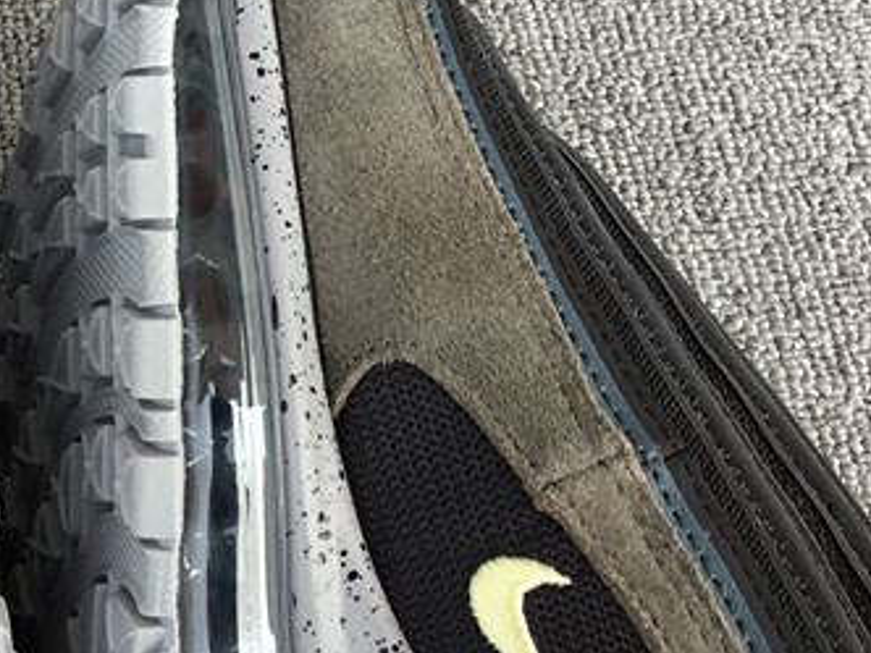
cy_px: 198
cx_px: -42
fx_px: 2114
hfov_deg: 22.2
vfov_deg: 17.5
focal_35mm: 84
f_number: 2.4
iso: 25
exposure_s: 1/201
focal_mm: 3.3
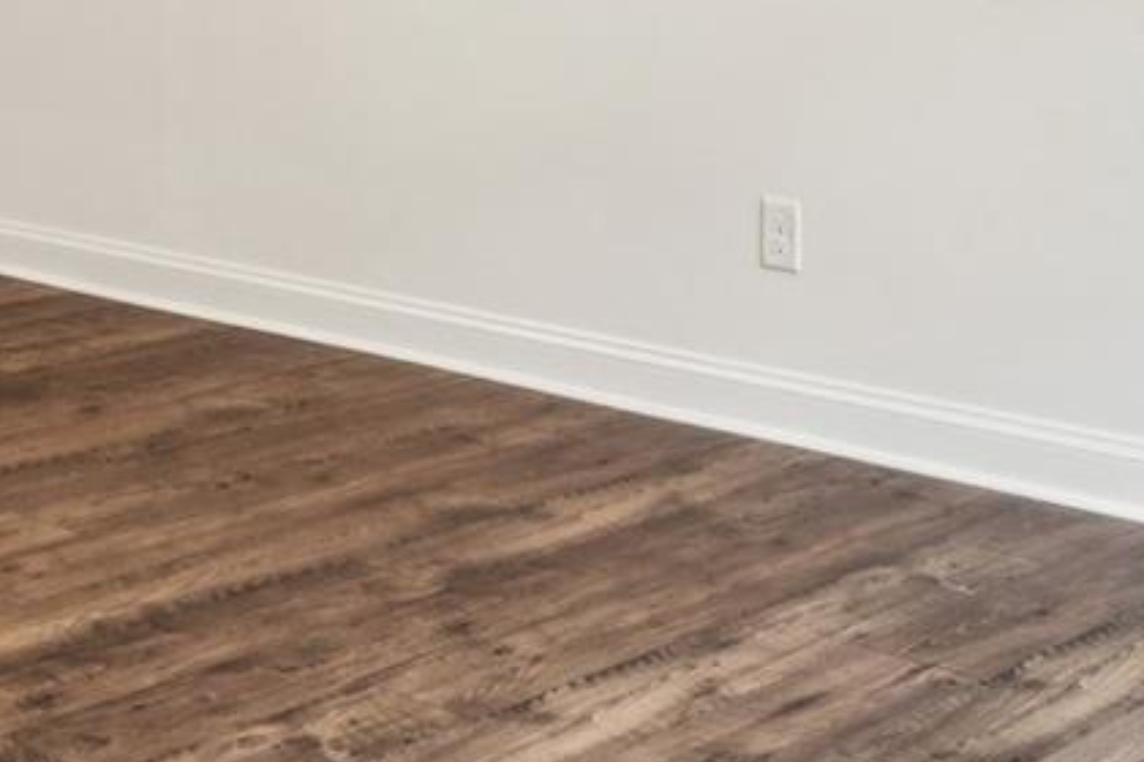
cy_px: -176
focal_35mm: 80
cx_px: 390
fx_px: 2540
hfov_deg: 25.3
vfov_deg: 16.3
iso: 100
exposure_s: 1/5
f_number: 9
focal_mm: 16.4
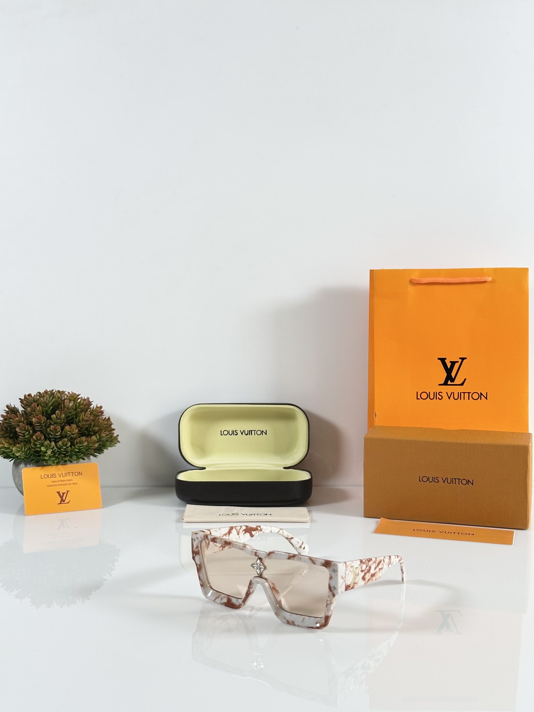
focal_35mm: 48
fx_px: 987
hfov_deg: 30.3
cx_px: 267
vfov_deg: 39.7
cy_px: 356
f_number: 1.78
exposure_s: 1/121
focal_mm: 6.86
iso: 80
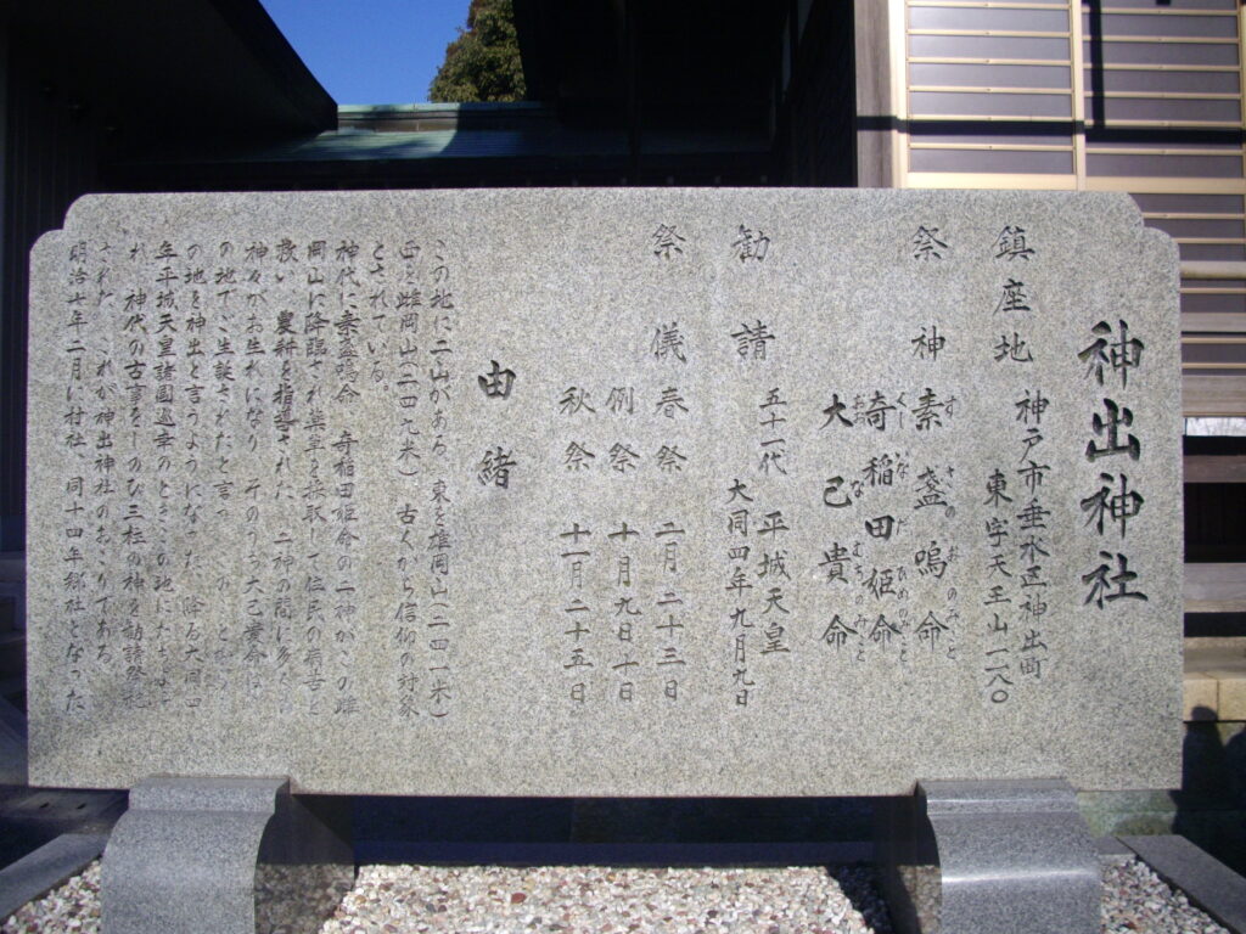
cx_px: 623
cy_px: 467
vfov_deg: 38.7
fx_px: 1332
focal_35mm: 37
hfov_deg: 50.1
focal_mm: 6.2
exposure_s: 1/500
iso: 100
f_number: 5.6
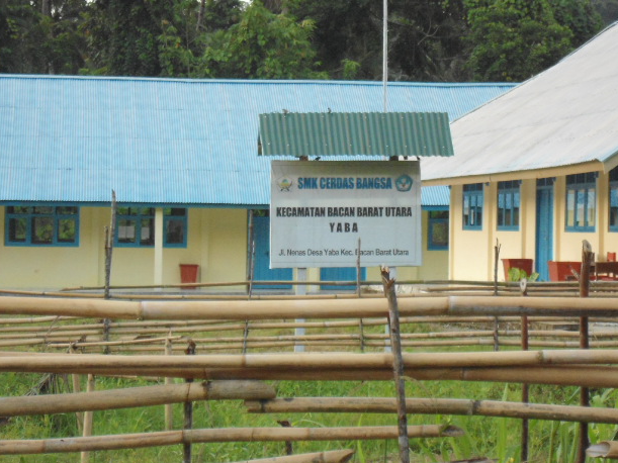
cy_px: 235
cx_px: 313
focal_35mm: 110
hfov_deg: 17.9
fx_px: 1963
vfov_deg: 13.5
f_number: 5.9
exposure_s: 1/60
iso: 400
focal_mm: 18.8
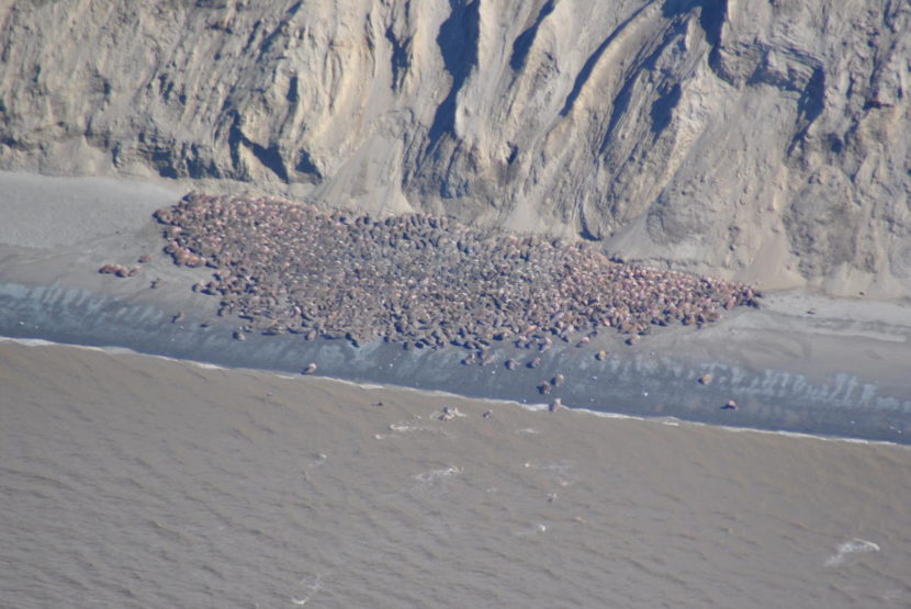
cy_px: 304
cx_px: 456
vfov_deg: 3.1
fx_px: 11397
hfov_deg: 4.6
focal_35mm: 450
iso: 200
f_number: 6.3
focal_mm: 300
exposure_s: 1/500
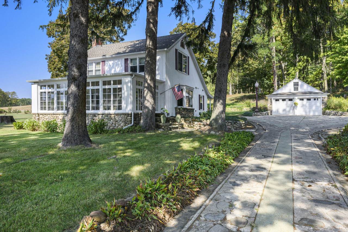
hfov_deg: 73.7
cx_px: 174
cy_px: 116
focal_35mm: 24
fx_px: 232
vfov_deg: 53.2
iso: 400
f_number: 8
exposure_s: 1/1000
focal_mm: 24
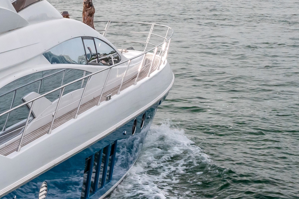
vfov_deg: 12.0
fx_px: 947
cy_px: 127
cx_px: -98
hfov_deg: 16.8
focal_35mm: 114
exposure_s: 1/160
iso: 200
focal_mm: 10.26
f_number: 5.6
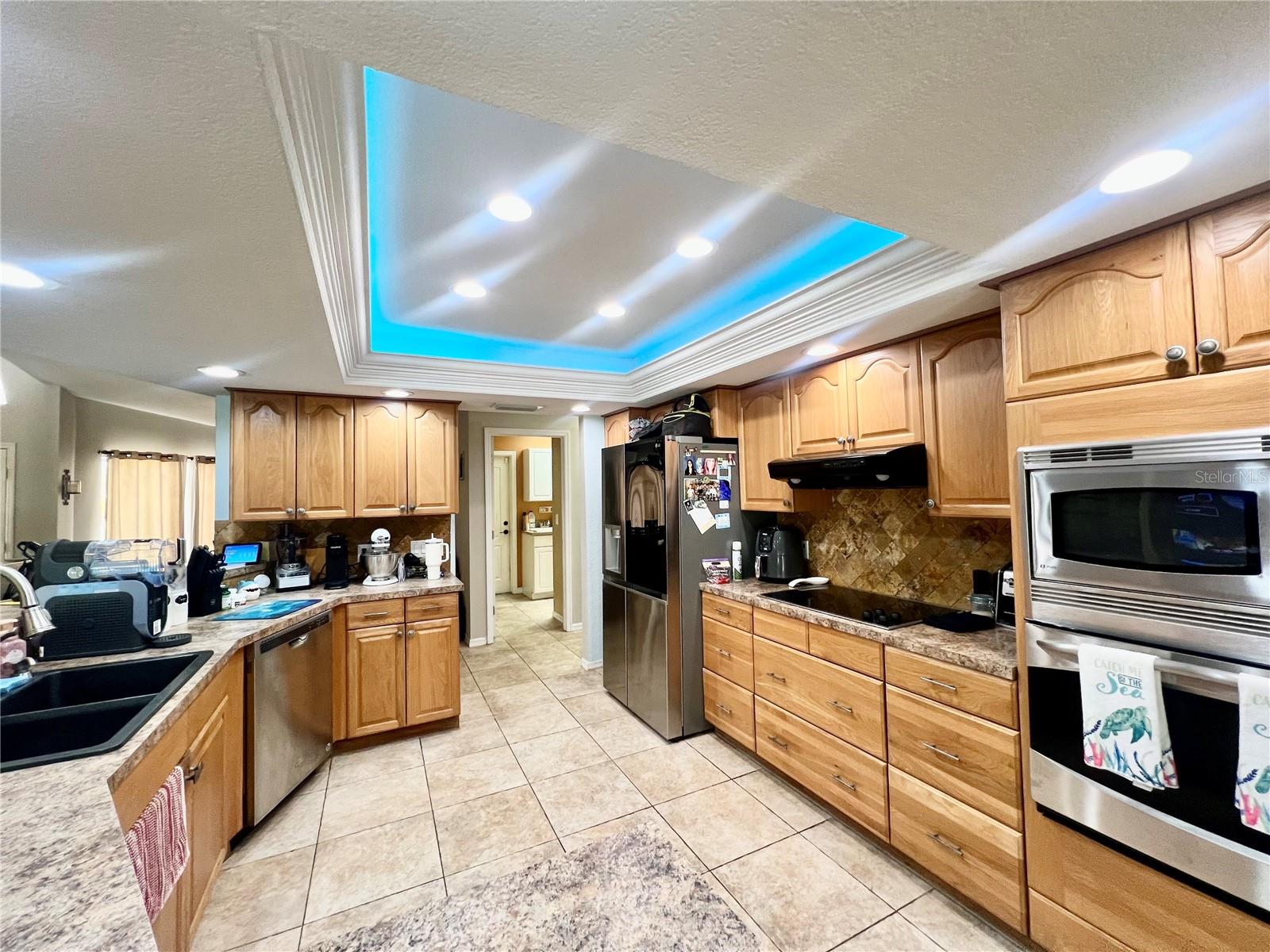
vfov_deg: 89.9
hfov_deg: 106.2
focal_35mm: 13
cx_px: 635
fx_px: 477
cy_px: 476
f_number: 1.8
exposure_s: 1/60
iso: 125
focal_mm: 1.57
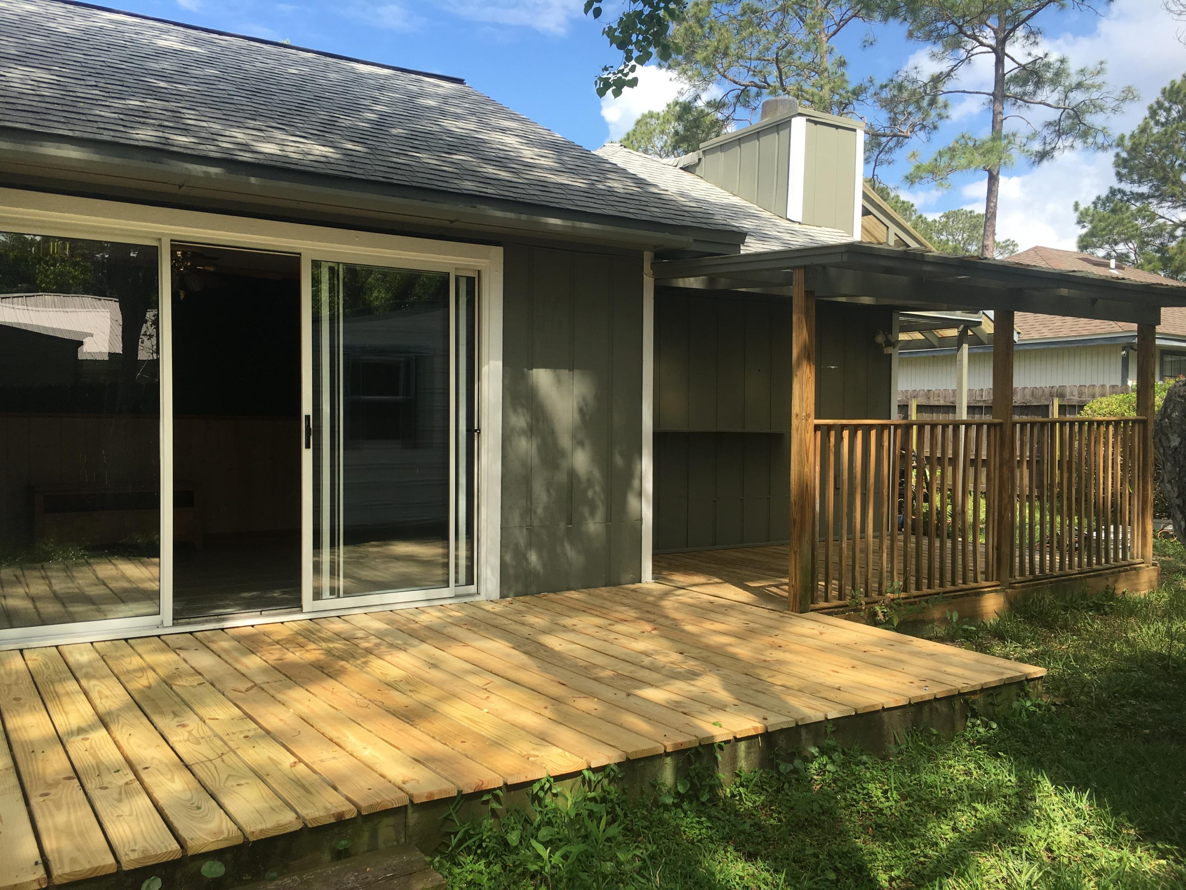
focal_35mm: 29
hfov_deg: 61.7
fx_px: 994
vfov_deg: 48.2
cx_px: 593
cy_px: 445
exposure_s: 1/777
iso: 25
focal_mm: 4.15
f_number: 2.2
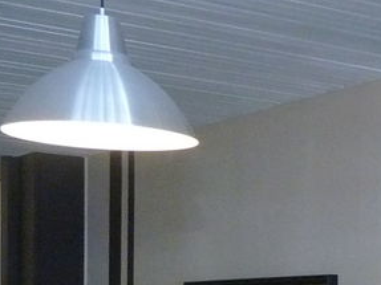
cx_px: 790
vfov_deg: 12.2
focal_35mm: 117
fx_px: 1287
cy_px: 394
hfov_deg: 13.9
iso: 400
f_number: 3.3
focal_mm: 4.7
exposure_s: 1/15
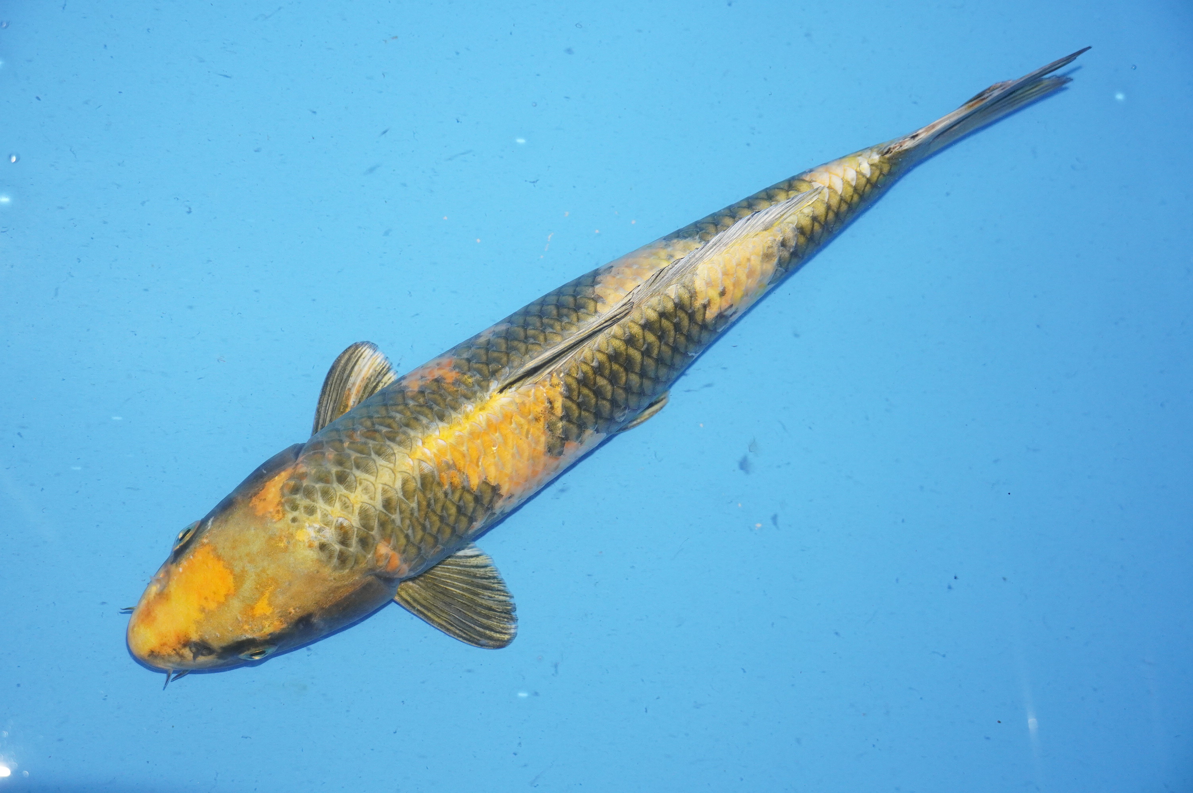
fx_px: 1838
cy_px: 396
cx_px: 596
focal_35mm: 56
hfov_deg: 36.0
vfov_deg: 24.4
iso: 1250
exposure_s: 1/160
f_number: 4.5
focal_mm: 37
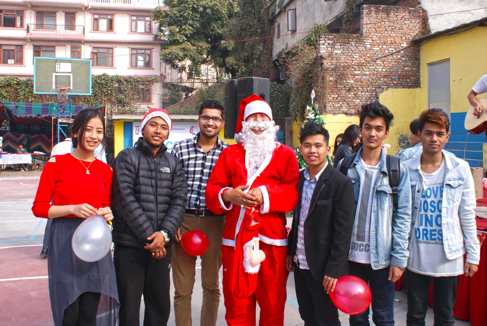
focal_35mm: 33
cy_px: 163
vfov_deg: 40.1
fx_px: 447
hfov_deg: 57.2
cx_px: 244
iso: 100
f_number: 9
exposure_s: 1/80
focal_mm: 22
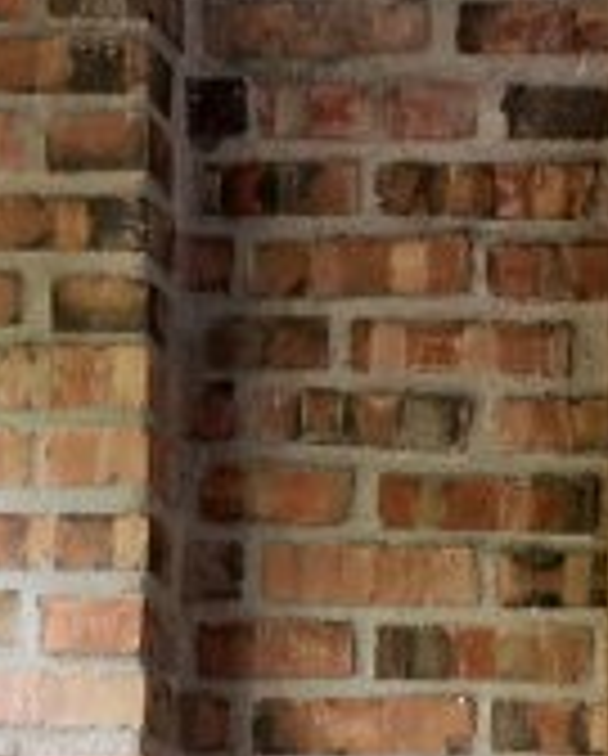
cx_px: 1198
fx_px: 5514
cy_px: 1462
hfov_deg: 6.2
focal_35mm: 246
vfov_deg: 7.6
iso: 500
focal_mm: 27.2
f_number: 2.8
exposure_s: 1/125
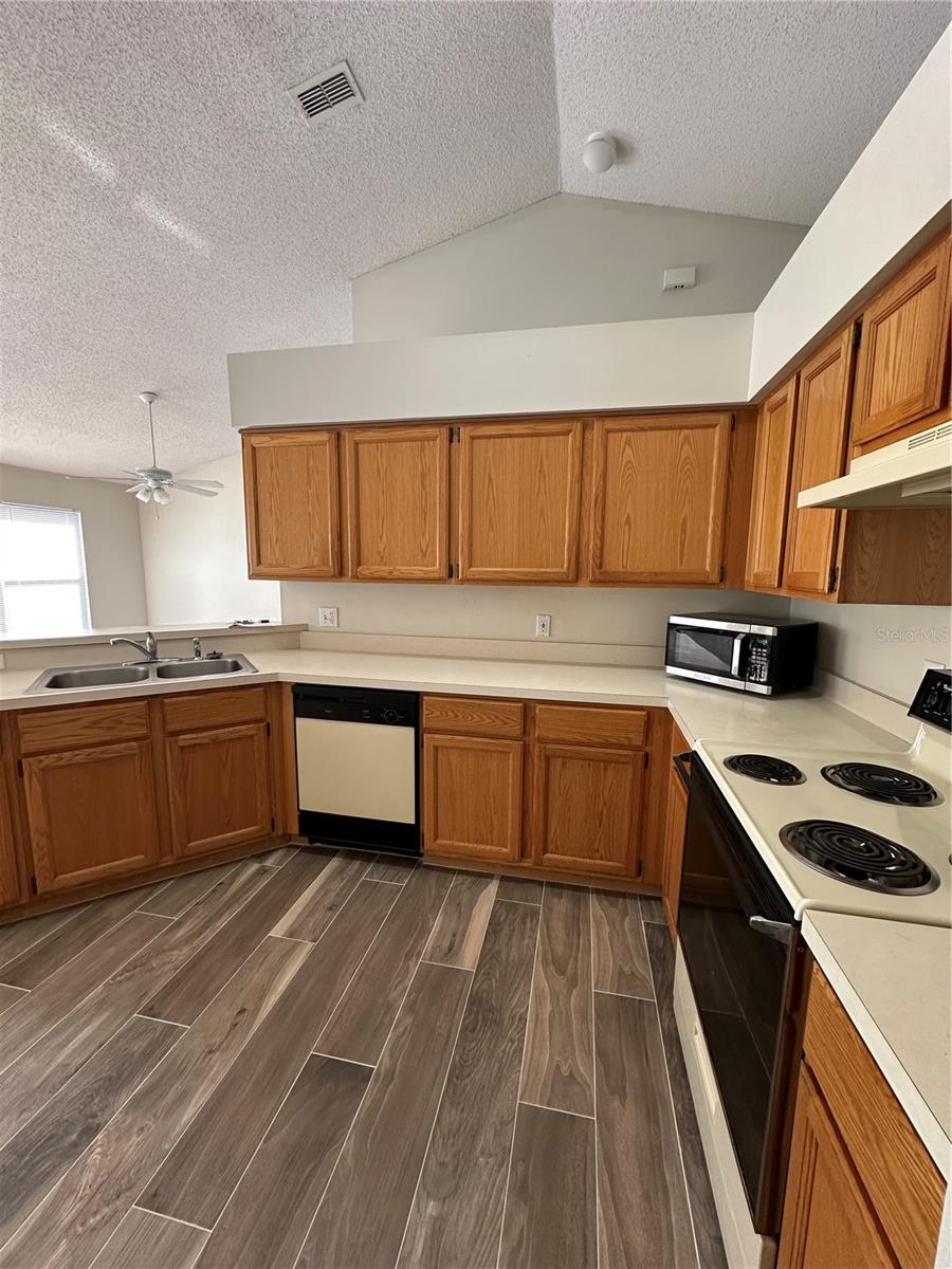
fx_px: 513
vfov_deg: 102.1
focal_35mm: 14
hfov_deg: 85.7
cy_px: 634
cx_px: 476
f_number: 2.2
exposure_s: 1/120
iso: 250
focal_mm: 2.22
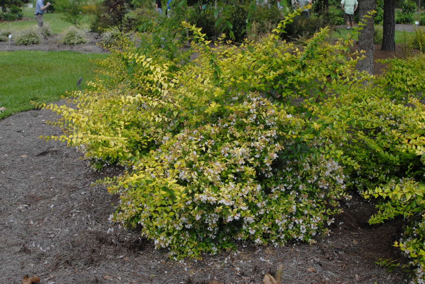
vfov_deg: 32.0
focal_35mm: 42
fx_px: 496
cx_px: 212
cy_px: 142
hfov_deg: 46.4
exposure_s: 1/250
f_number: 8
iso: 400
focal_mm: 28
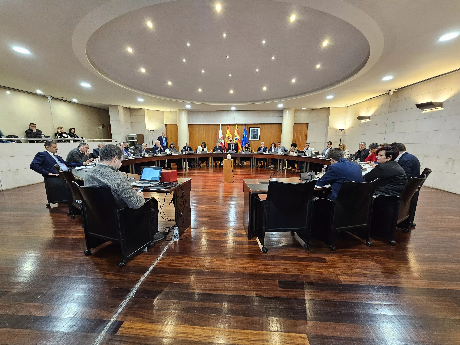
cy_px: 172
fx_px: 173
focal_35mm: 13
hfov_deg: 106.2
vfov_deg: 89.9
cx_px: 230
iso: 400
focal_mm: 2.2
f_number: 2.2
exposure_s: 1/33
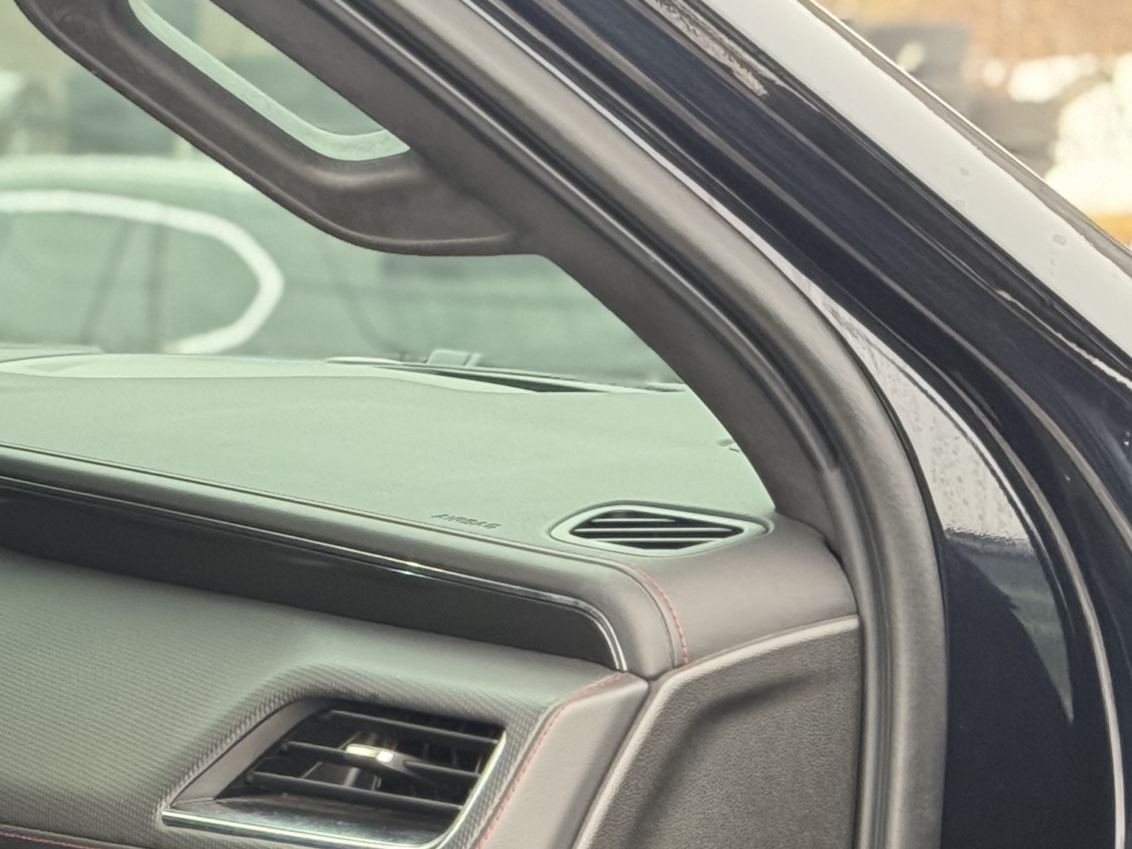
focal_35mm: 126
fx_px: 4120
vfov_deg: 11.6
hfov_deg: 15.2
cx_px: -168
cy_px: 955
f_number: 1.78
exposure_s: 1/39
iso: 500
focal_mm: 6.76
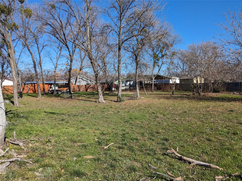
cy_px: 90
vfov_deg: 51.4
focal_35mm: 27
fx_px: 189
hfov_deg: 65.3
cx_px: 121
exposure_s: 1/3891
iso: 56
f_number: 1.73
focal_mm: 4.38
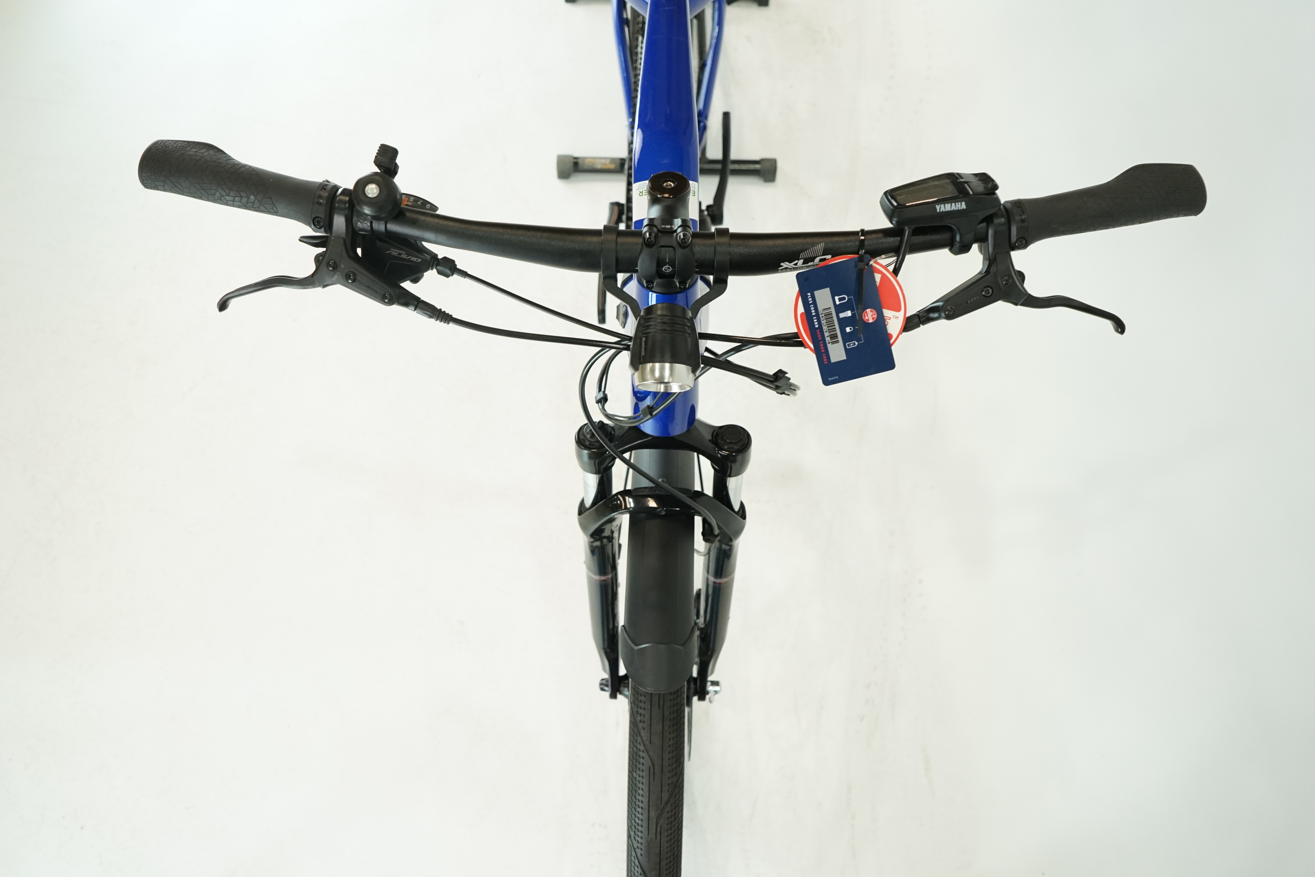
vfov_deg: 46.4
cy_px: 438
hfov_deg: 65.5
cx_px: 658
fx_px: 1023
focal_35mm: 28
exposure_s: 1/200
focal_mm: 28
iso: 1600
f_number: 5.6
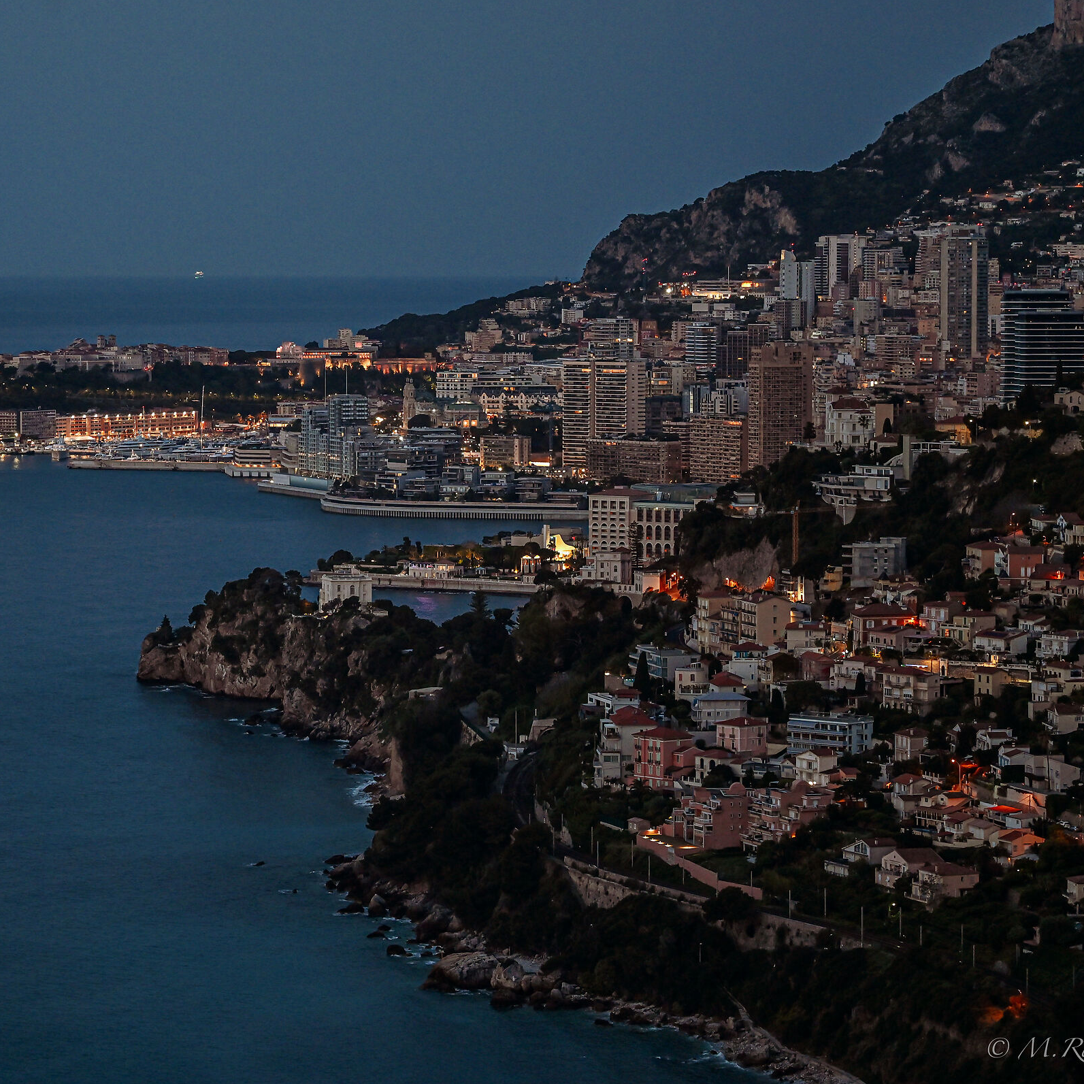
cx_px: 357
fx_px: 4535
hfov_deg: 13.6
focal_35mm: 128
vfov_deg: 13.6
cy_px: 542
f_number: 4.5
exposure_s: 1/30
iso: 1600
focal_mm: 100
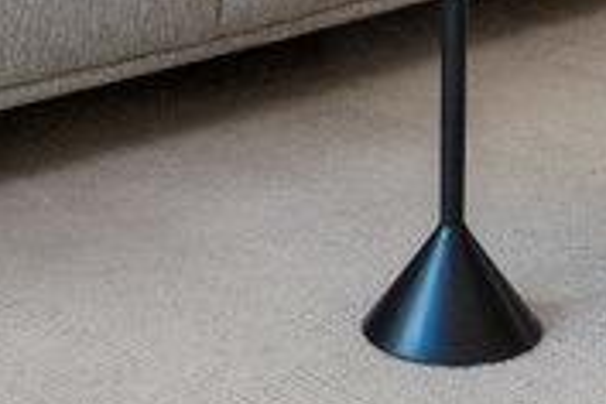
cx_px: 346
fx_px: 1993
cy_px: -486
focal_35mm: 118
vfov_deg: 10.4
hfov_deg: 17.3
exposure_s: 1/10
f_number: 9
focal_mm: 17.5
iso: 400
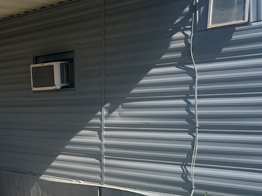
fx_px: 454
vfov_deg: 24.3
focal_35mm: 60
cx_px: 2
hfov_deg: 30.0
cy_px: 125
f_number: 1.5
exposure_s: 1/3704
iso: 50
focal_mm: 5.7
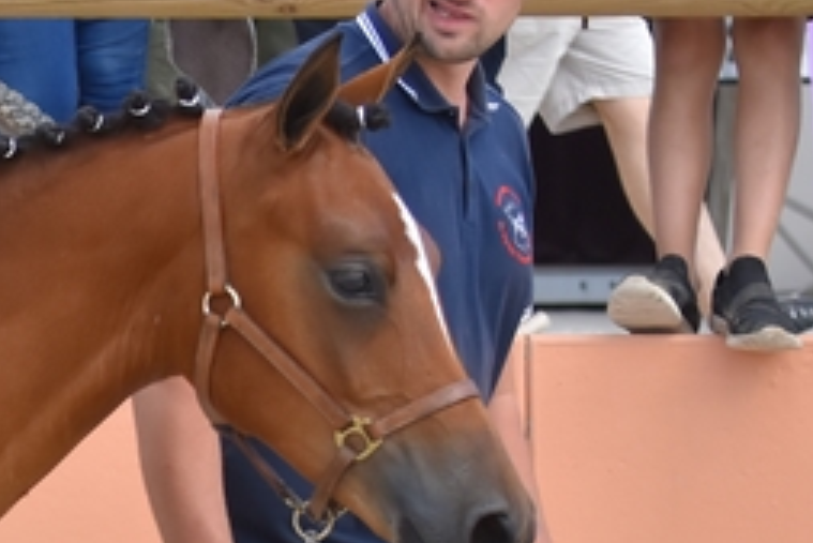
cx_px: -495
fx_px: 8247
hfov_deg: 5.6
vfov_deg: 3.8
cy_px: 699
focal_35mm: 365
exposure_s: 1/2000
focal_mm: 70
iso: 560
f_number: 4.5
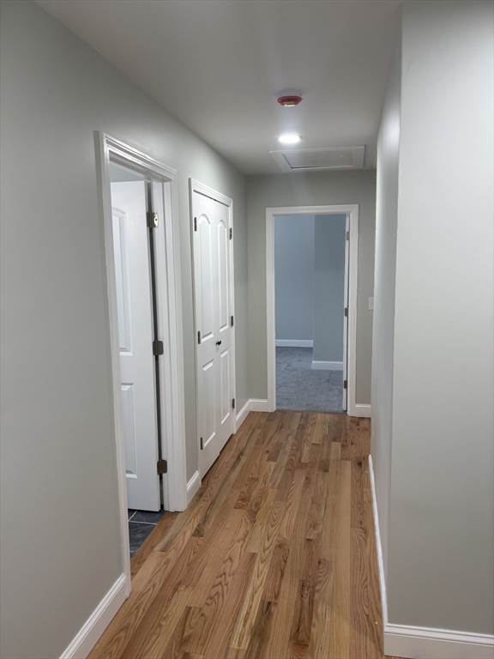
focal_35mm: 26
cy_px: 330
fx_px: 495
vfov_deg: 67.3
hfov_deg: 53.1
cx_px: 247
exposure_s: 1/60
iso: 80
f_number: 1.6
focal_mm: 5.96
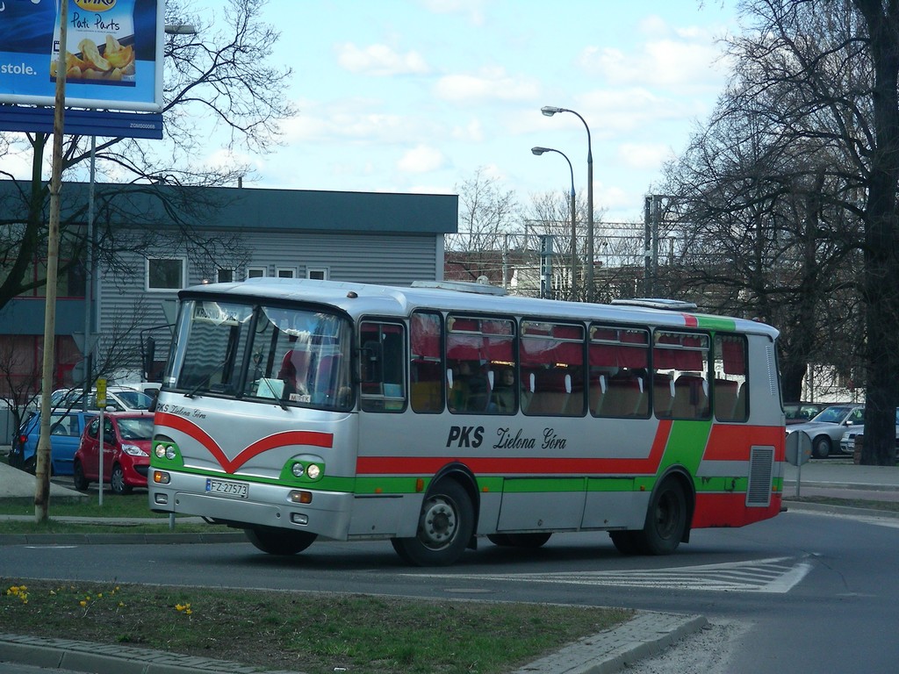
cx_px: 450
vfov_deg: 11.6
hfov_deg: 15.4
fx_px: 3324
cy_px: 337
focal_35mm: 128
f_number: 4
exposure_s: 1/343
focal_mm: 21.3
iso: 50
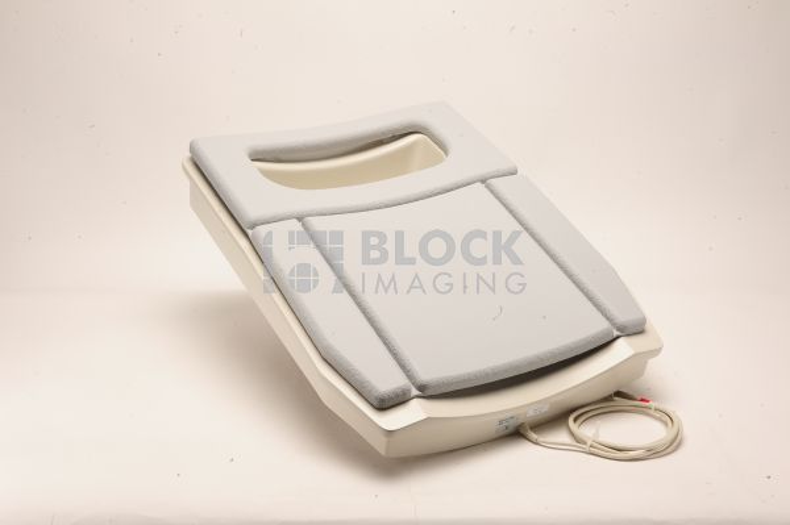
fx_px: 1096
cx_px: 395
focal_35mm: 50
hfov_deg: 39.6
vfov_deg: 26.9
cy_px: 262
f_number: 20
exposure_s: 1/160
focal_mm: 50
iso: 320
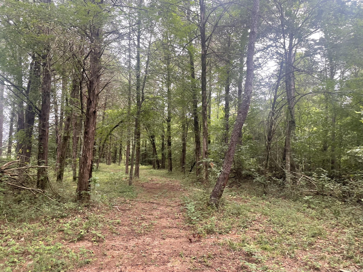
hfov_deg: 67.3
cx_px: 182
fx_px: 273
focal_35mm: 26
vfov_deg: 53.1
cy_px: 136
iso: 64
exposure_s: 1/121
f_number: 1.6
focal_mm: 4.2
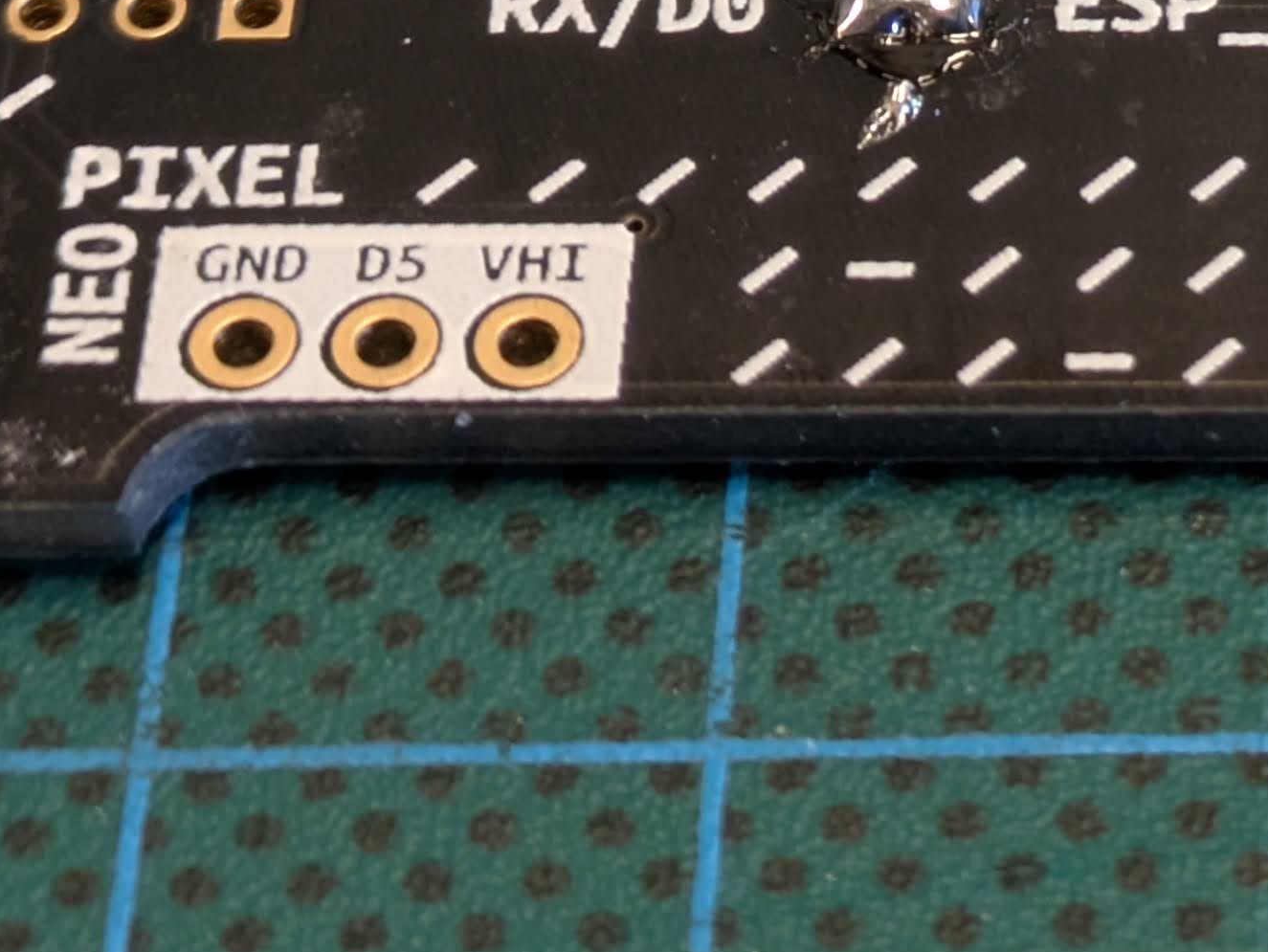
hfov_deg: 11.0
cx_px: 1397
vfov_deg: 8.1
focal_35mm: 178
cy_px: -595
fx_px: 6523
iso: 106
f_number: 1.89
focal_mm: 5.43
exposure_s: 1/50
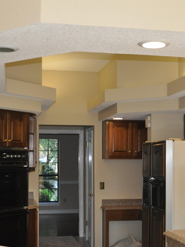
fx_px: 428
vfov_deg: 32.1
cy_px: 140
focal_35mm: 60
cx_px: 107
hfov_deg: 24.4
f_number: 3.8
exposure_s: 1/60
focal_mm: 22
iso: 800
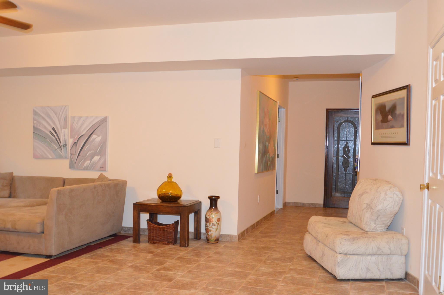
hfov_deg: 53.2
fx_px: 444
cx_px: 222
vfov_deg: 36.8
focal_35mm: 36
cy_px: 148
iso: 1250
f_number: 4.5
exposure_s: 1/60
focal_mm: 24
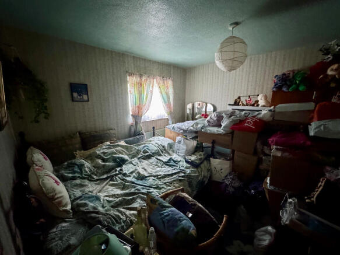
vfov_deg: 85.7
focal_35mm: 14
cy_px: 128
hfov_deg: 102.1
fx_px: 137
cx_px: 170
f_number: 2.2
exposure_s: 1/50
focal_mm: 2.22
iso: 1000
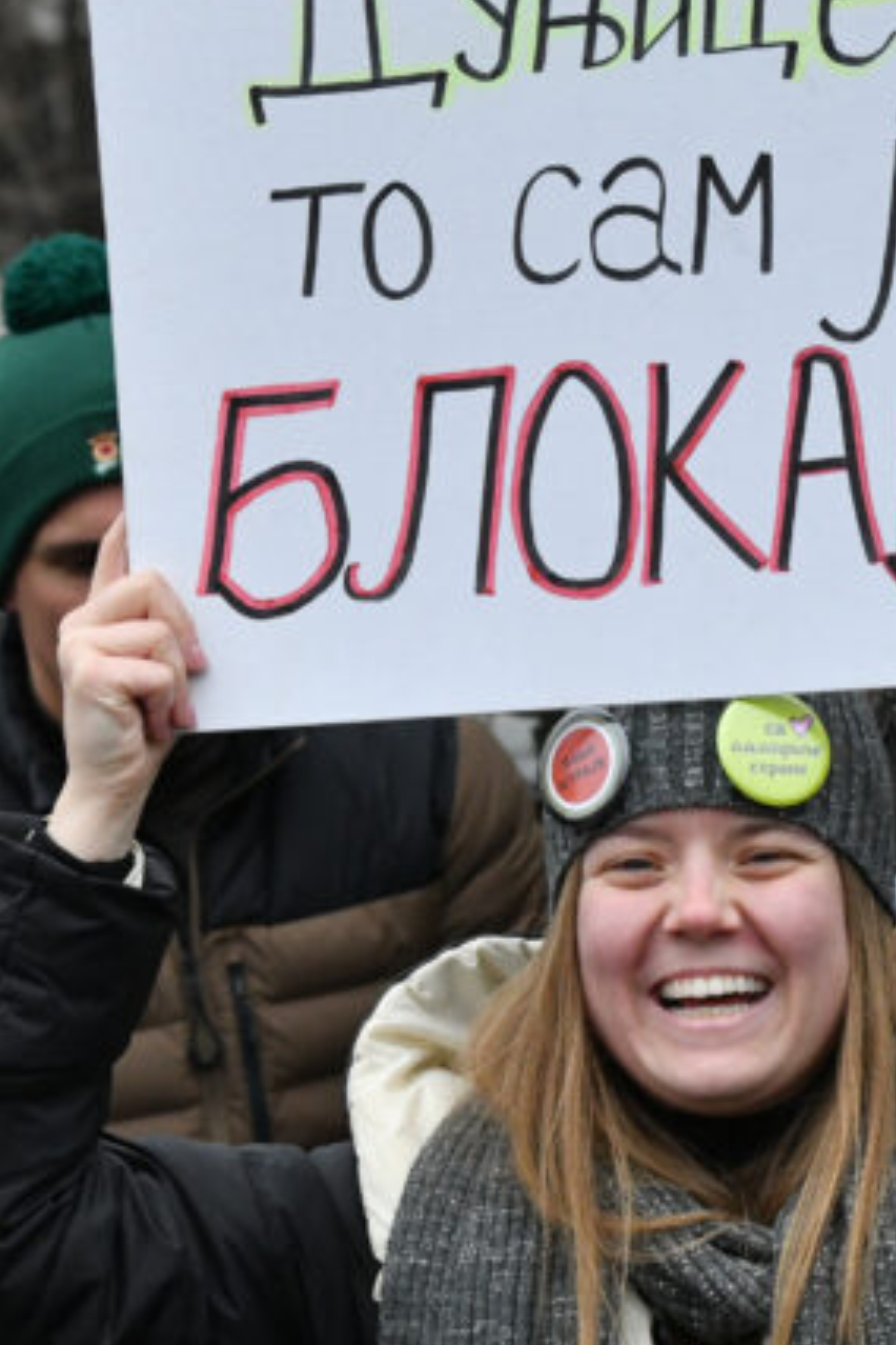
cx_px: 577
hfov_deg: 7.0
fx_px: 7354
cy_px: 680
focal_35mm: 197
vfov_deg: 10.4
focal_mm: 82
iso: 3200
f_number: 5.6
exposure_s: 1/8000
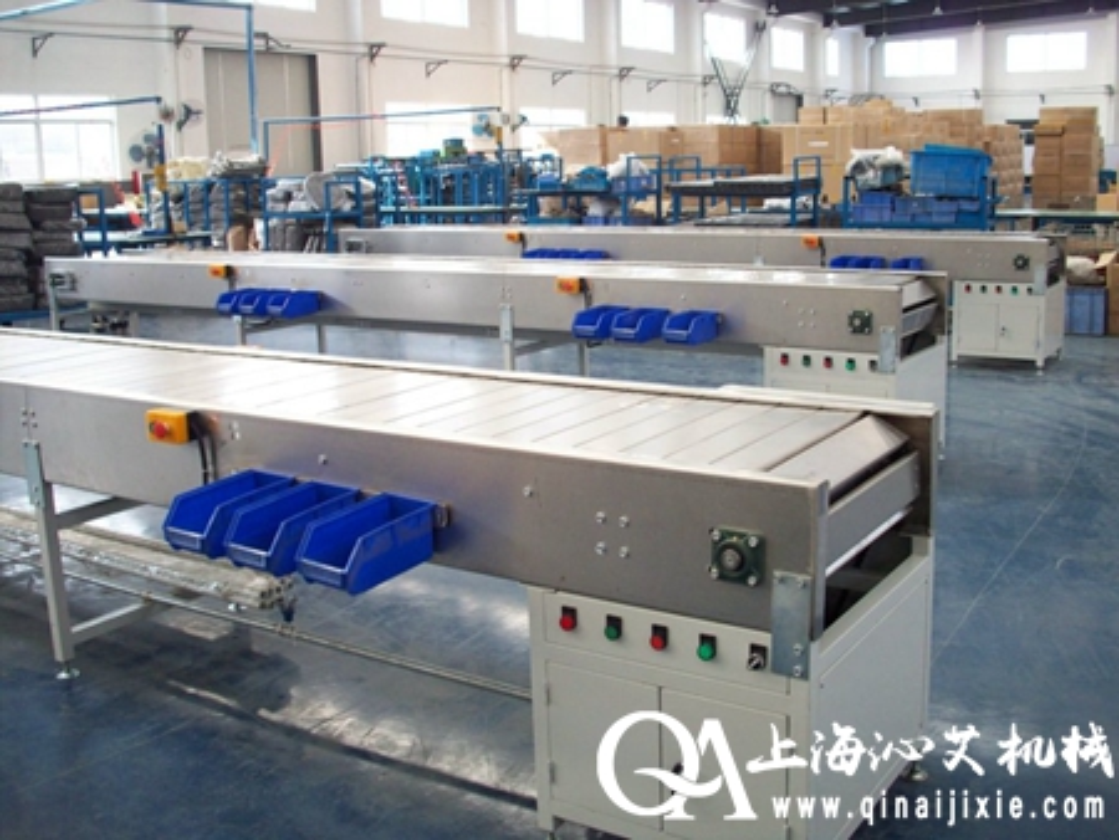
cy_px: 420
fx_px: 1197
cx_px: 560
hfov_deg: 50.1
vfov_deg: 38.7
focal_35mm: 37
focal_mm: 6.2
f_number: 2.8
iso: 80
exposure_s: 1/70.2
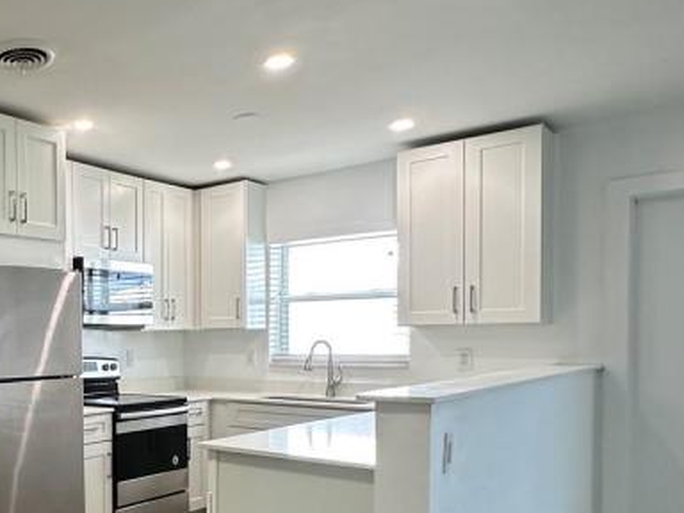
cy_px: 362
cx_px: -45
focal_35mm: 35
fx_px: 692
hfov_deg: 42.8
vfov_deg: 40.0
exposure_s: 1/60
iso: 160
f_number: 2.2
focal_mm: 2.22
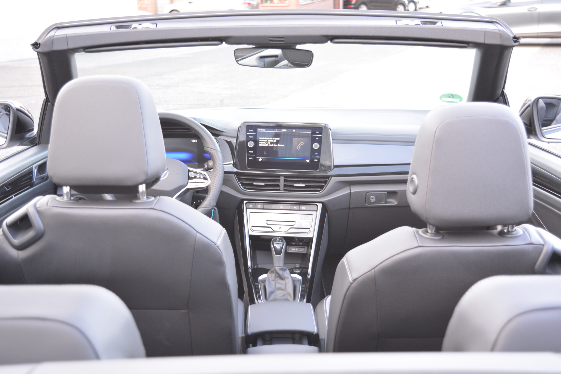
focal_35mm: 48
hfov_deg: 41.1
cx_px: 280
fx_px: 748
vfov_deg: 28.1
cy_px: 187
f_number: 4.5
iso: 320
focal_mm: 32
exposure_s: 1/13
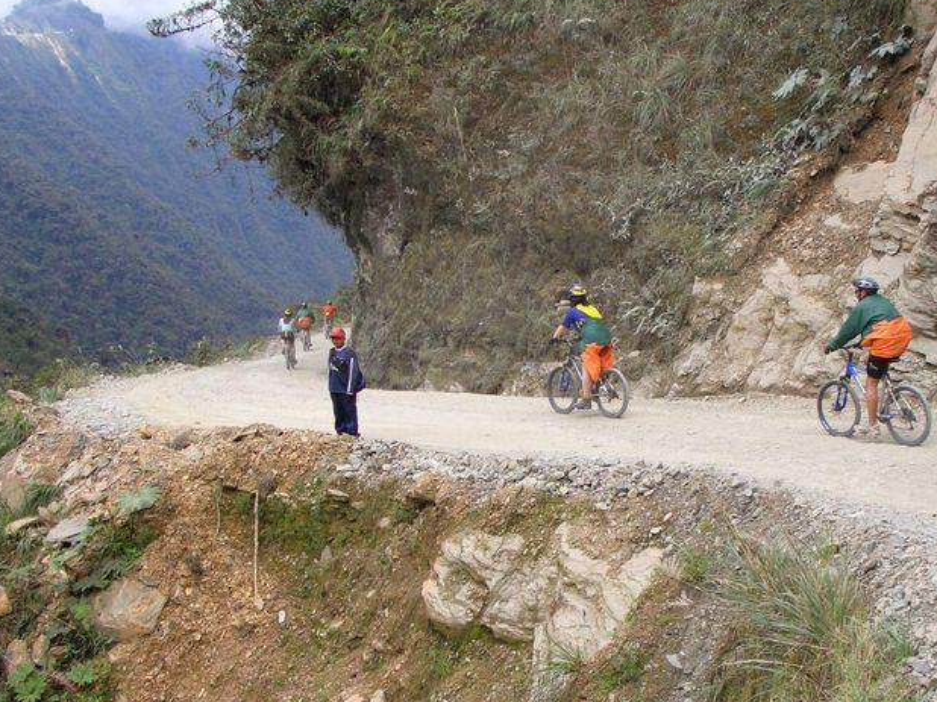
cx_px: 610
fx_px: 1272
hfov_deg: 40.0
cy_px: 453
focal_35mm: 47
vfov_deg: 30.7
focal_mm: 7.1
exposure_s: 1/320
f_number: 4
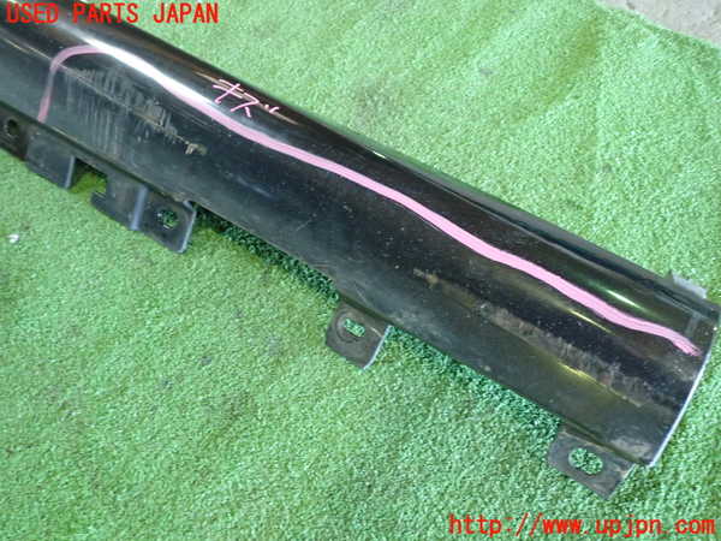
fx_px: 625
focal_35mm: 30
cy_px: 270
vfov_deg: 46.8
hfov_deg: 60.0
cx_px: 360
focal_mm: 5.4
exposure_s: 1/30
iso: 640
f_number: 2.3
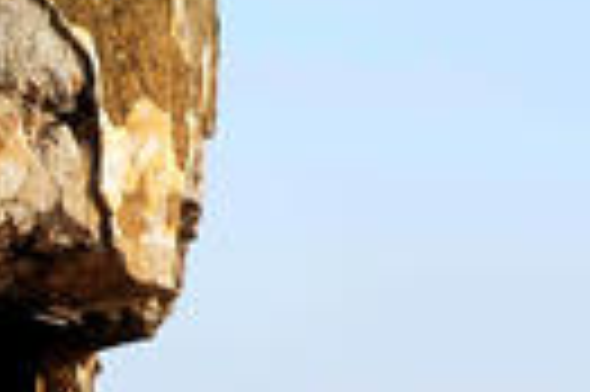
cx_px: -784
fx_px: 8201
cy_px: 550
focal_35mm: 501
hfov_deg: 4.1
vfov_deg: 2.7
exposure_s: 1/200
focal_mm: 50
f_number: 7.1
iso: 100
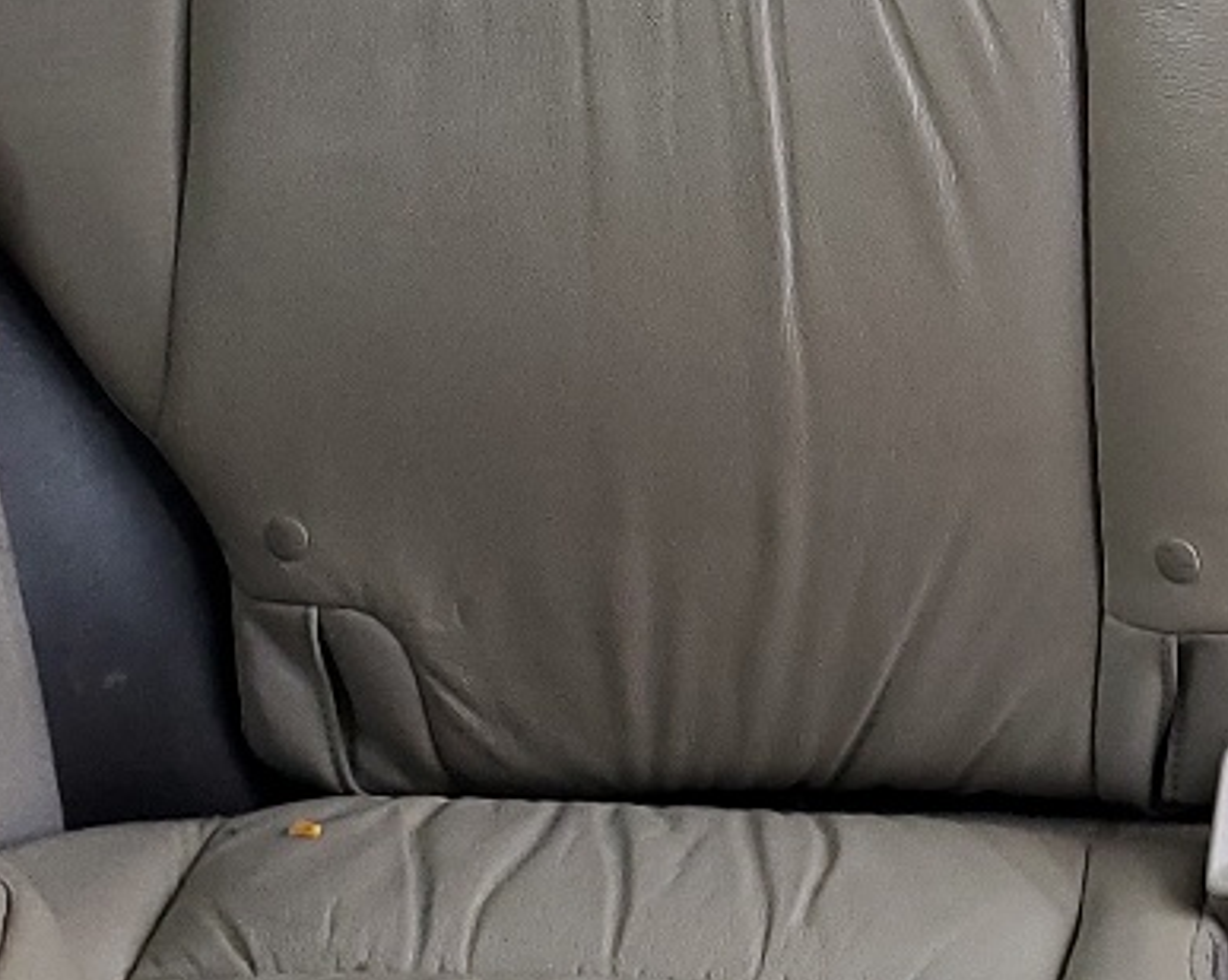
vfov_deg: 13.9
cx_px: 1634
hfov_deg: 17.1
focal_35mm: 105
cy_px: -438
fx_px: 3813
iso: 99
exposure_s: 1/60.2
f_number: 1.5
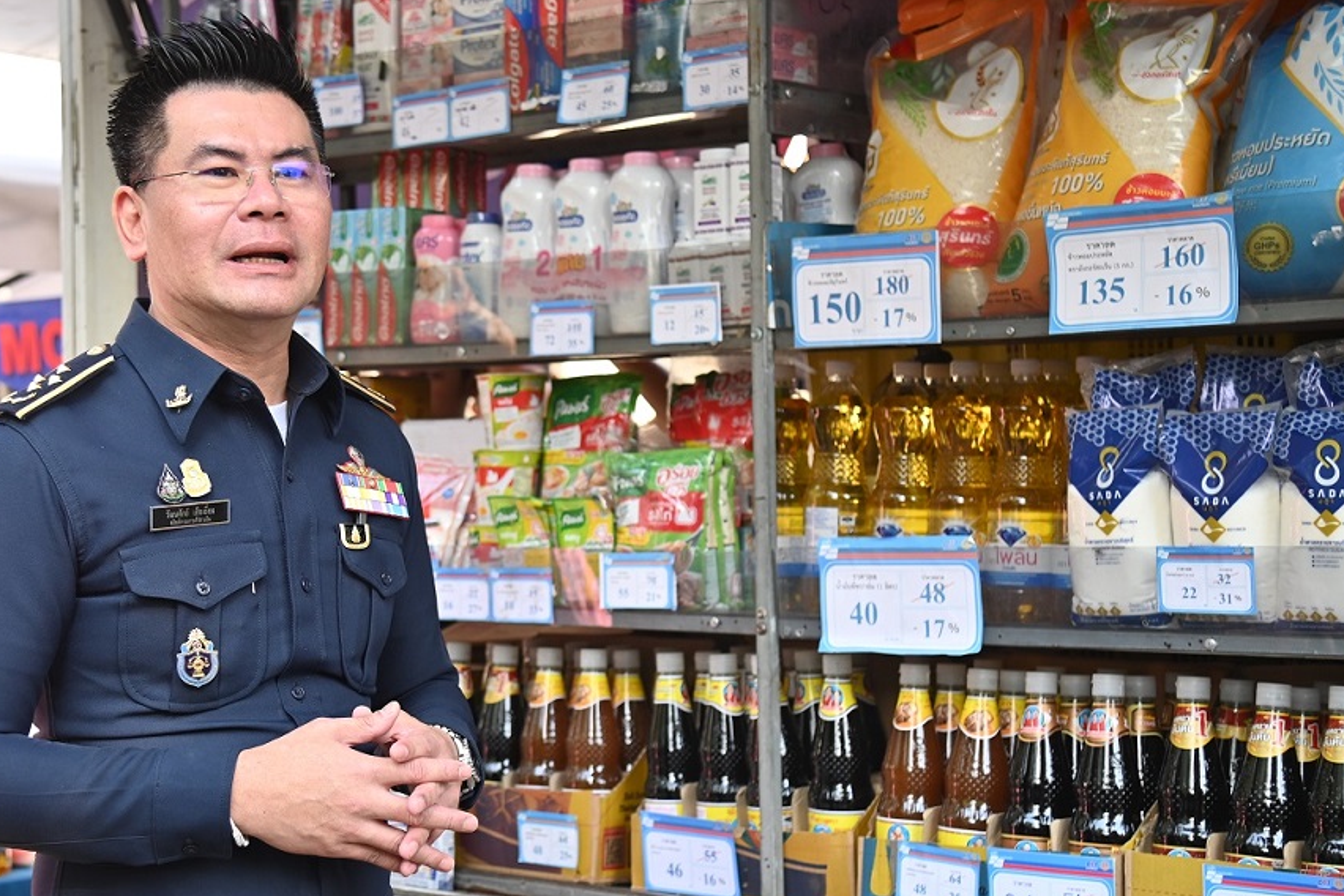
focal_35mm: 71
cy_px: 480
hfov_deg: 28.3
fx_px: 2650
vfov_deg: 19.2
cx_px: 480
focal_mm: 50
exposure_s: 1/320
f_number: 4
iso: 320
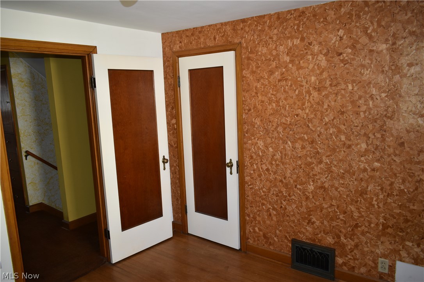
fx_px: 318
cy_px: 141
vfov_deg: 47.9
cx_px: 212
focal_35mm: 27
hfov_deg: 67.4
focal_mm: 18
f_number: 4
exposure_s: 1/60
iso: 360
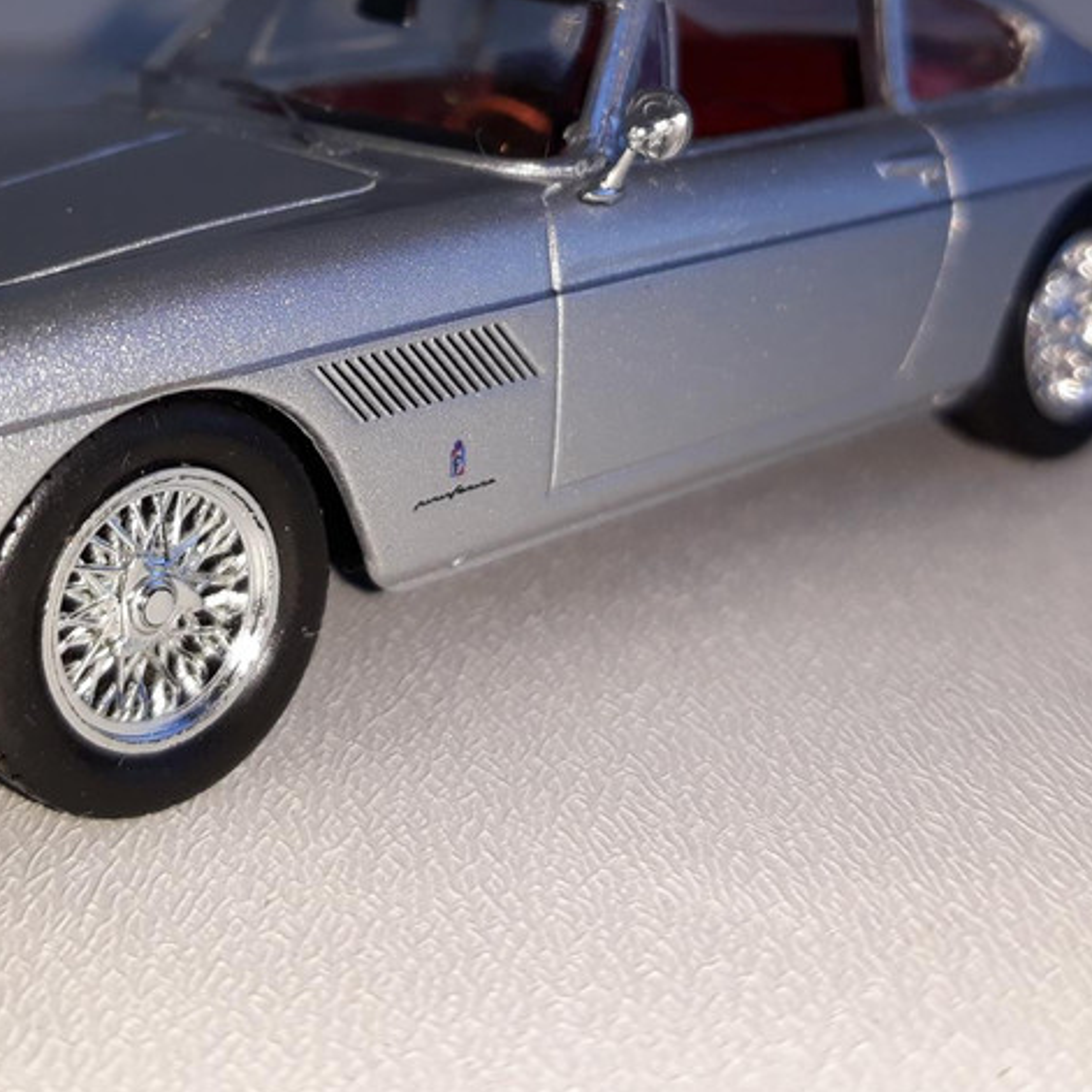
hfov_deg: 31.4
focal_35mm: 54
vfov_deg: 30.9
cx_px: 372
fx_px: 1927
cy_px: 232
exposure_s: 1/763
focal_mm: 3.71
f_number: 1.7
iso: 40
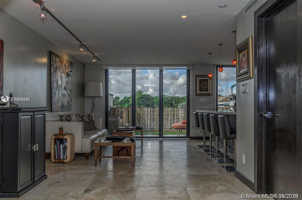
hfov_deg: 62.0
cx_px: 151
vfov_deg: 43.4
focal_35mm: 30
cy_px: 100
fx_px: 251
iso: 100
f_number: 5
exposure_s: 1/125
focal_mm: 20
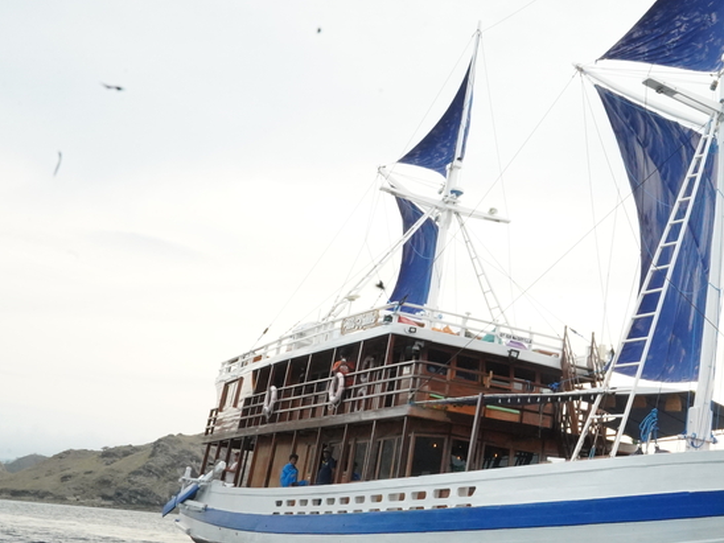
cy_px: 267
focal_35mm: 55
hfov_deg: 32.5
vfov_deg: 26.6
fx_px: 1150
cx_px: 698
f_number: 22
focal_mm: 29
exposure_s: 1/250
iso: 6400
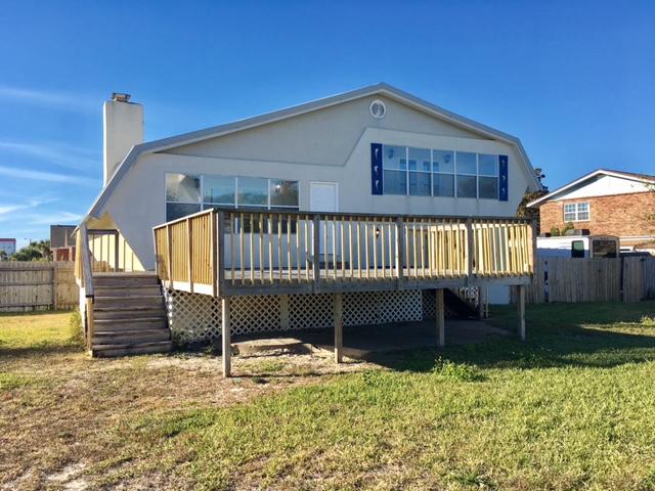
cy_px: 246
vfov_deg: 48.2
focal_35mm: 29
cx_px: 328
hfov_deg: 61.7
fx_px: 549
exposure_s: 1/1054
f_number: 2.2
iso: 25
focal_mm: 4.15
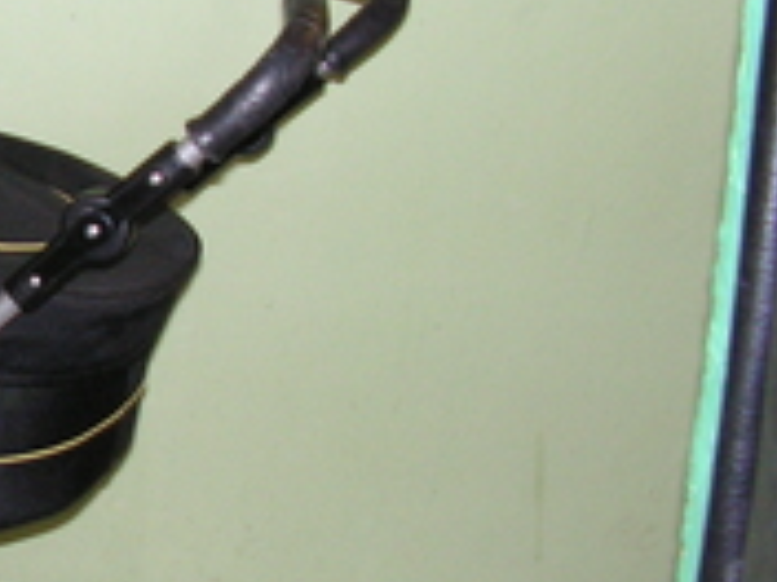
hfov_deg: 19.9
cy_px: 326
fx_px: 2065
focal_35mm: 92
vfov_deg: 16.1
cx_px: -168
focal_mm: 6
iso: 200
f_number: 3.2
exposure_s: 1/40
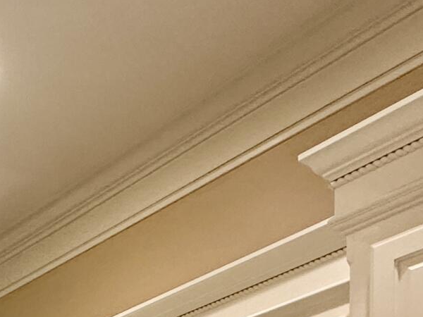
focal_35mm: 70
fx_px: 855
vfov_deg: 15.9
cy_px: 655
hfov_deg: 24.0
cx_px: -141
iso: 160
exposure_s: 1/60
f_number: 2.2
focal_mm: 2.22
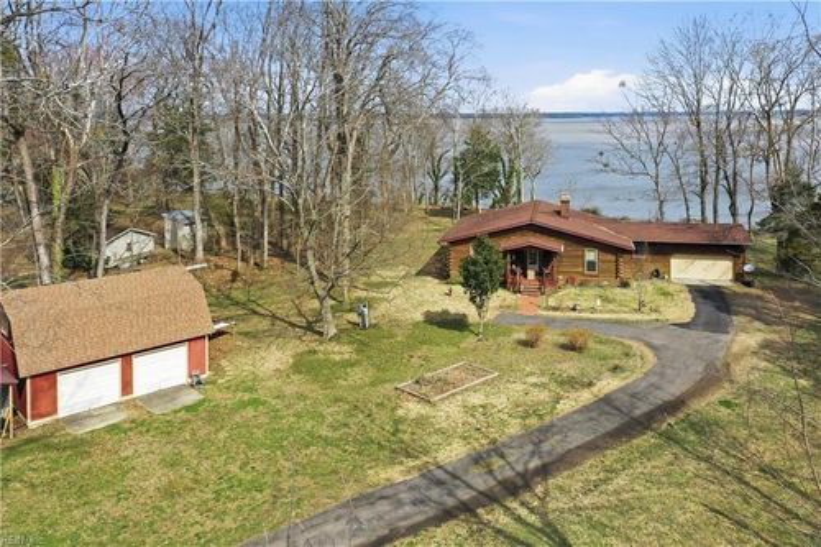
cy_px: 274
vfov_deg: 46.4
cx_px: 410
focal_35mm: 28
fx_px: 638
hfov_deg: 65.5
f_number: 5.6
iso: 100
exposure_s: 1/400
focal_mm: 10.3
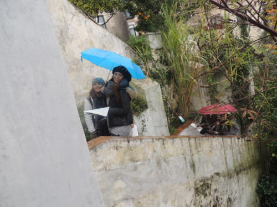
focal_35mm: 24
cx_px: 138
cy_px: 104
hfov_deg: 71.6
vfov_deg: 56.8
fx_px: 192
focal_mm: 4.3
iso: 100
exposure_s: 1/125
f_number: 3
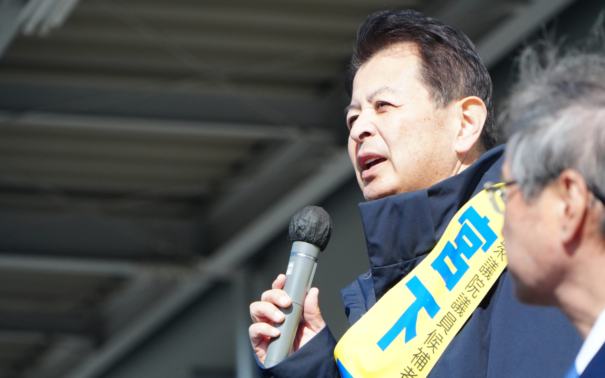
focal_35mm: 162
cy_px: 194
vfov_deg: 8.1
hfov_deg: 13.0
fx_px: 2663
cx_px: 302
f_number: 4
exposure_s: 1/160
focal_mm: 105
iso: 1000
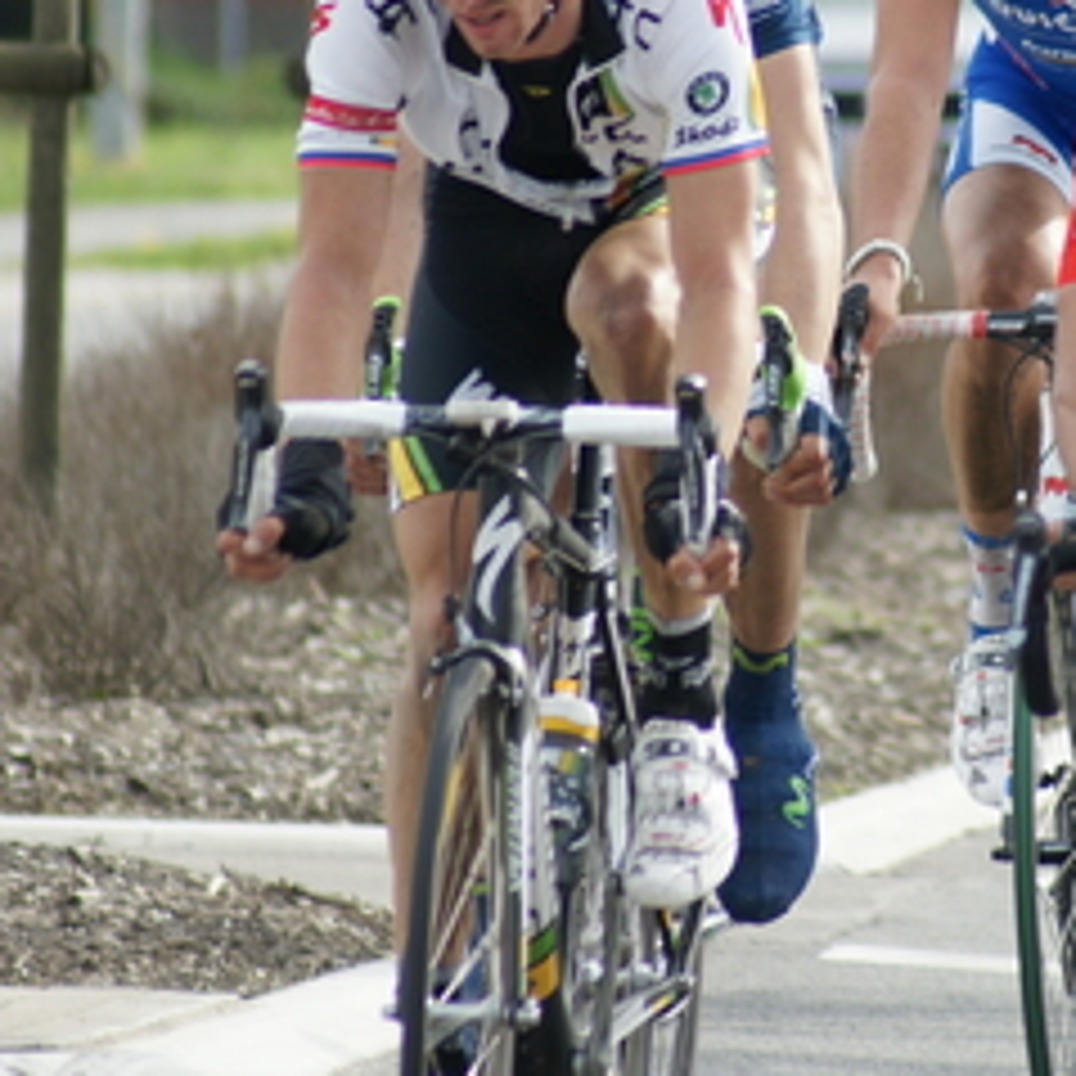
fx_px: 33761
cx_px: 995
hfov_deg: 1.8
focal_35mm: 960
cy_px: 441
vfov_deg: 1.8
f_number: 5.6
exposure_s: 1/500
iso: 250
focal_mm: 300
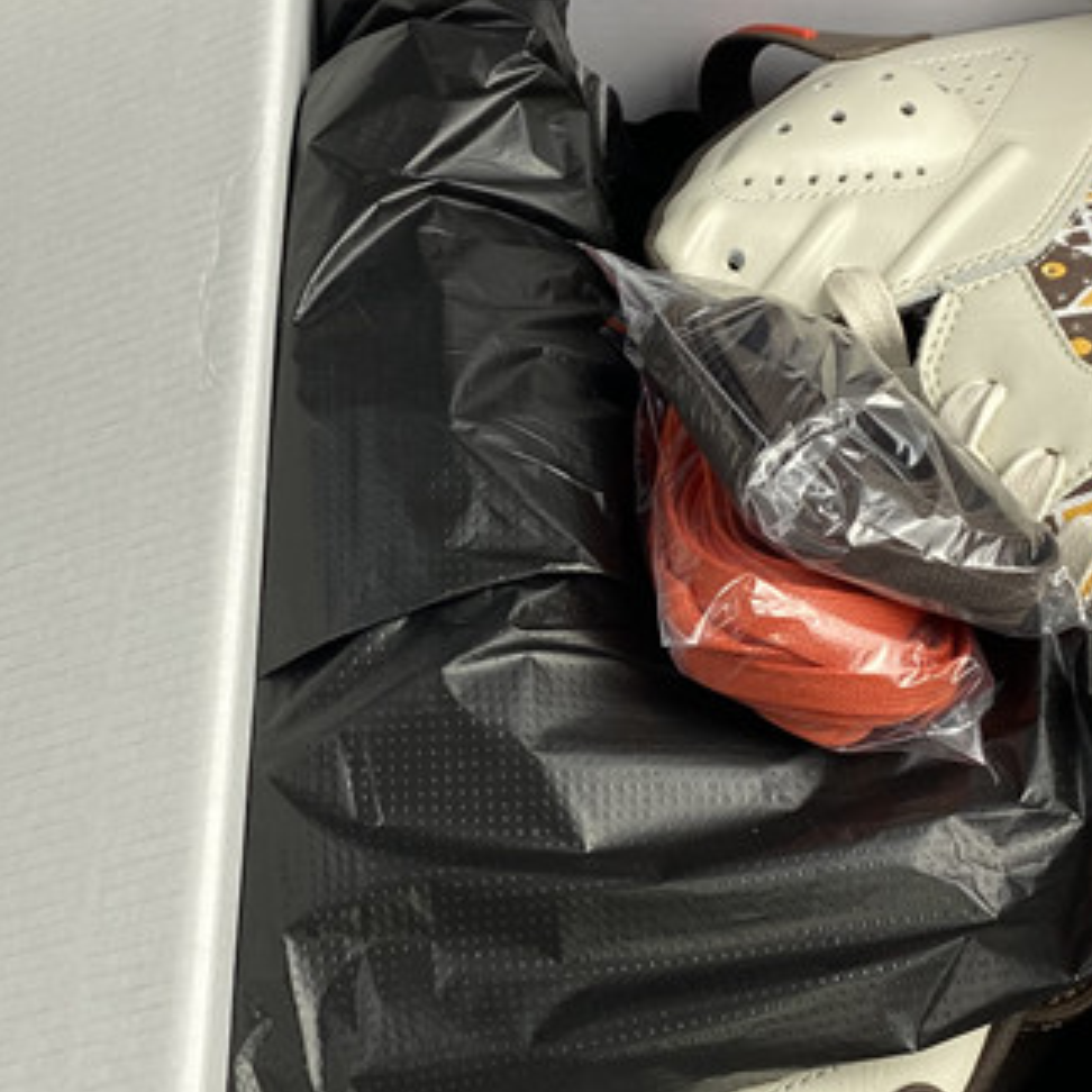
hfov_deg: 24.3
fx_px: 2534
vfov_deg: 24.3
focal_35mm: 71
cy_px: 576
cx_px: 428
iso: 50
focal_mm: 4.25
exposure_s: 1/100
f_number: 1.8
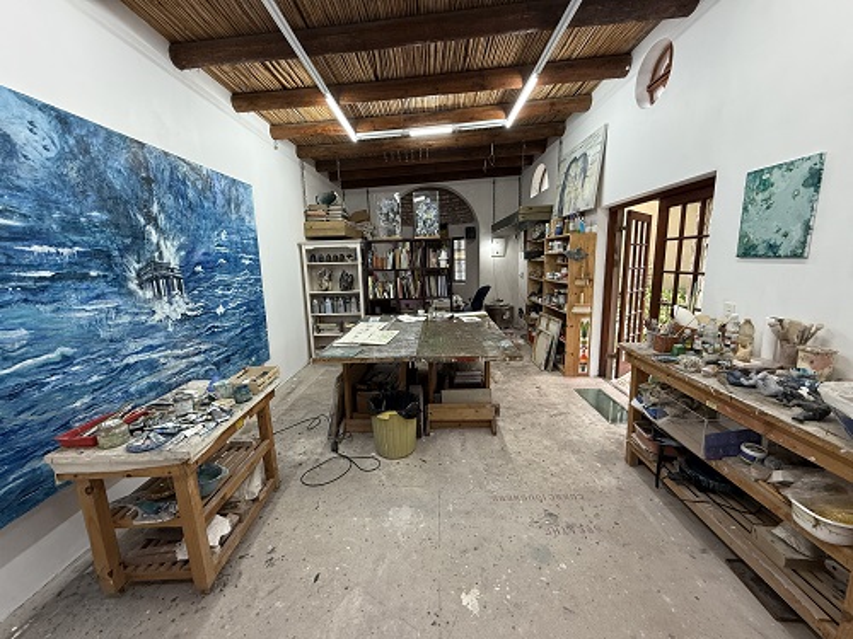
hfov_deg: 102.1
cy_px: 320
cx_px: 426
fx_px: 345
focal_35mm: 14
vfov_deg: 85.7
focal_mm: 2.22
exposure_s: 1/50
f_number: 2.2
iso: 250
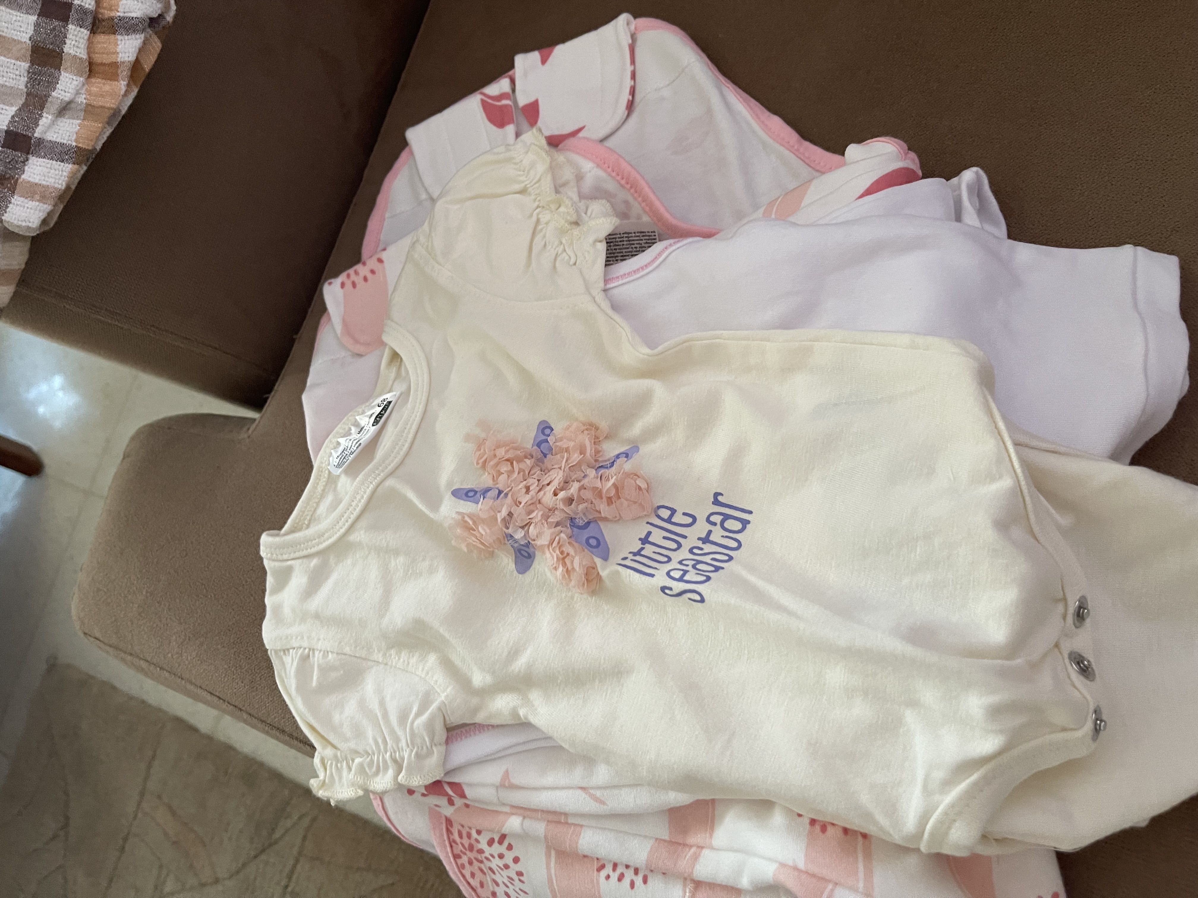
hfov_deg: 69.4
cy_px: 449
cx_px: 599
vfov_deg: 54.9
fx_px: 865
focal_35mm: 25
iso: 320
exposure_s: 1/60
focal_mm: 5.1
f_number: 1.6
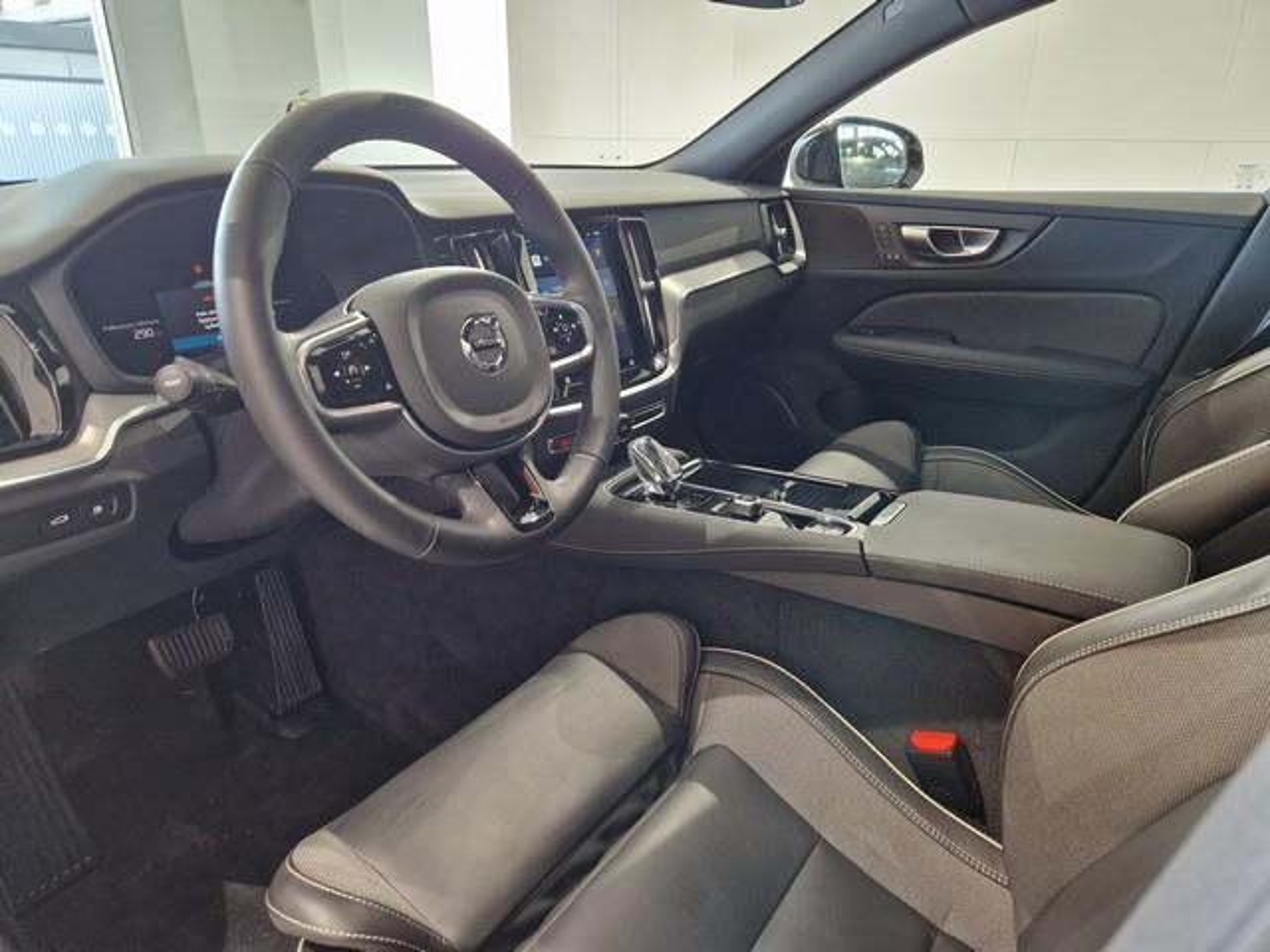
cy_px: 476
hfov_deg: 73.9
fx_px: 844
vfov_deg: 58.9
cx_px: 635
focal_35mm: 23
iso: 400
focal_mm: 5.4
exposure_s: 1/100
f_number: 1.8
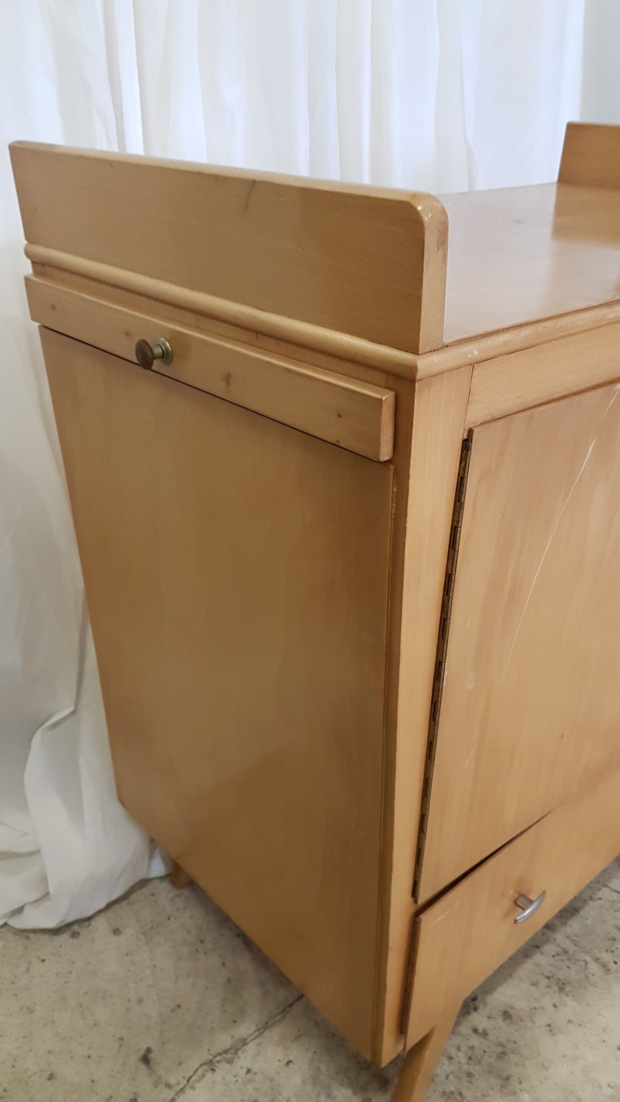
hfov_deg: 40.1
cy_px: 547
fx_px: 848
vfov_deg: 66.1
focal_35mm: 29
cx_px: 263
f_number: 1.7
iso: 200
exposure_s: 1/25
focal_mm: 4.2
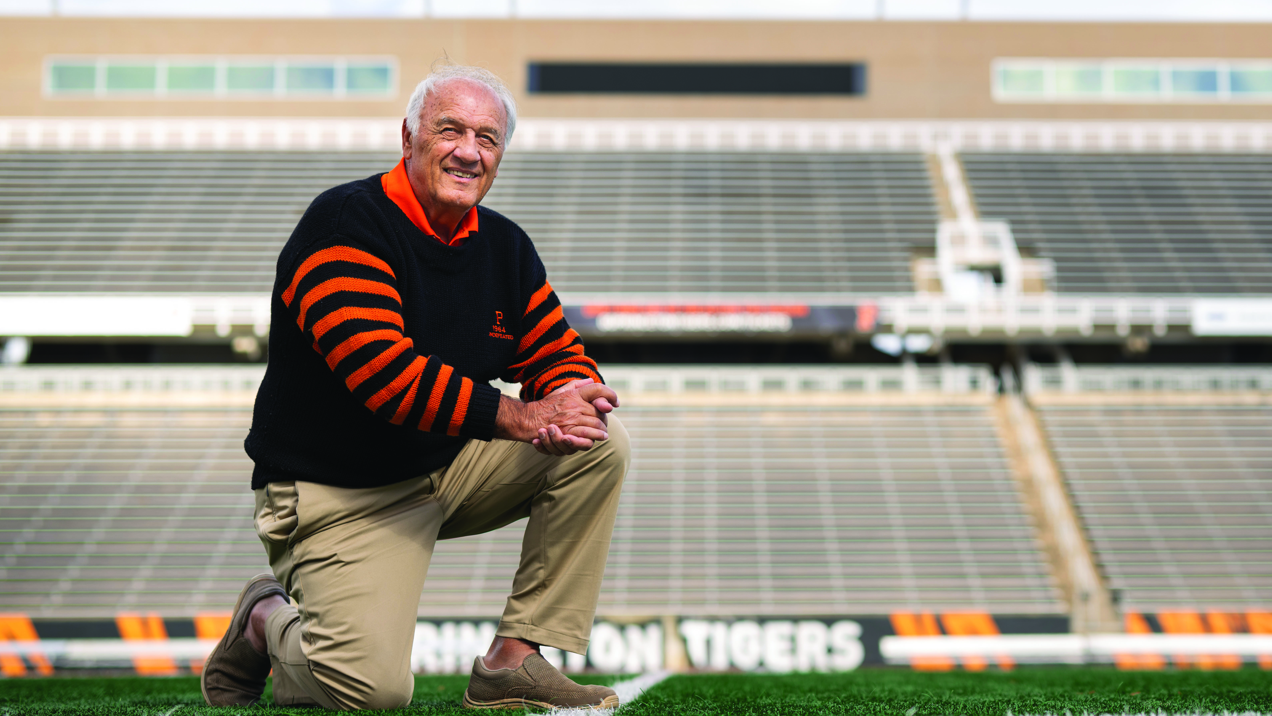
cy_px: 245
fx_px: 2294
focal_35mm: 68
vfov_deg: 17.7
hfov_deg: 30.9
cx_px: 779
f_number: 2
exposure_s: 1/1000
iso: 64
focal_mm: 50
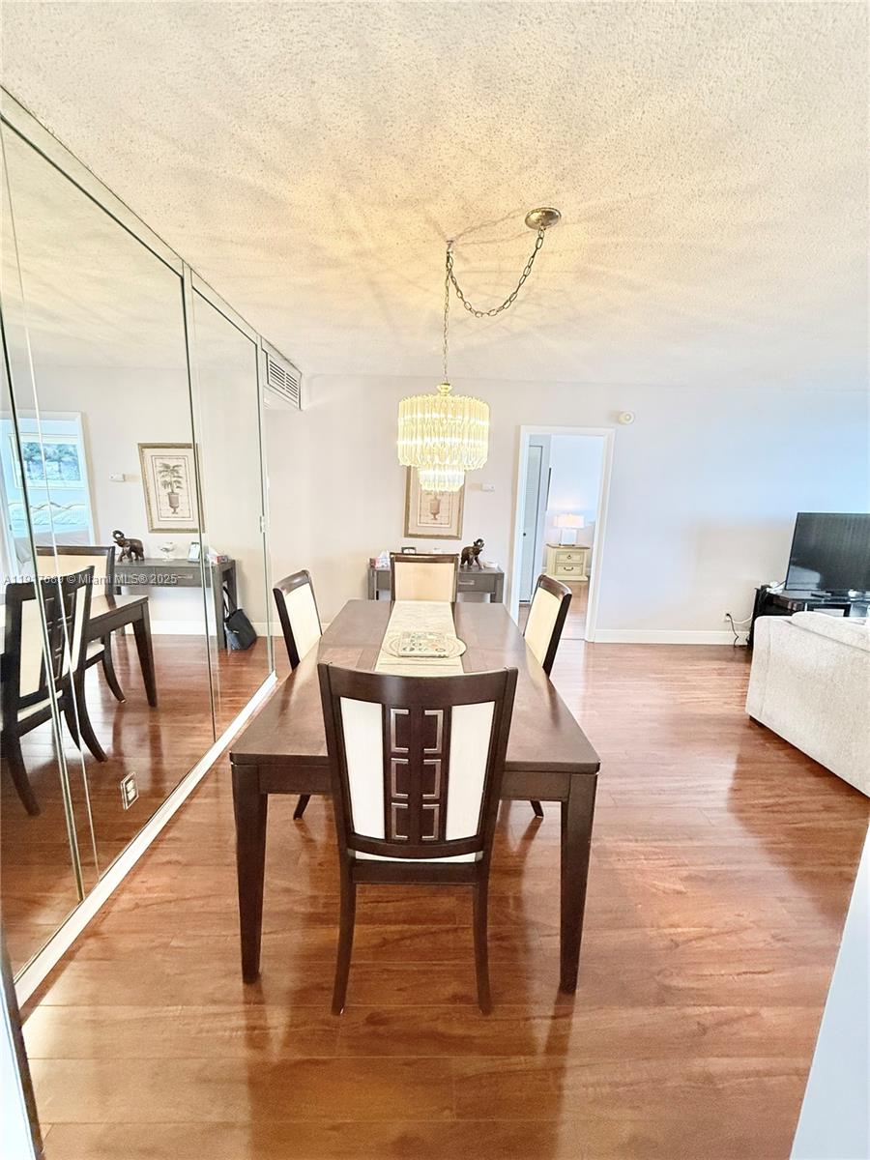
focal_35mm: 14
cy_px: 580
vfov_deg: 102.1
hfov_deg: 85.7
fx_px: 469
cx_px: 435
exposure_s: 1/60
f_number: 2.2
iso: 320
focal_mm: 2.22
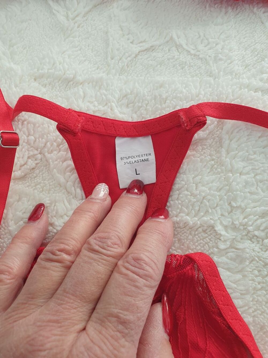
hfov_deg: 53.1
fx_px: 268
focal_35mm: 26
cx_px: 134
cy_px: 179
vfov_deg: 67.3
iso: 50
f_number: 2.4
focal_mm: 4.3
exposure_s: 1/145
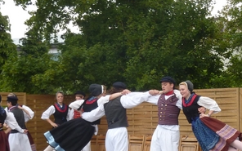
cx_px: 222
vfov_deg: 11.1
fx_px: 778
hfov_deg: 17.4
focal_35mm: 118
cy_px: 114
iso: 160
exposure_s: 1/320
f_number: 3.9
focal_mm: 9.1
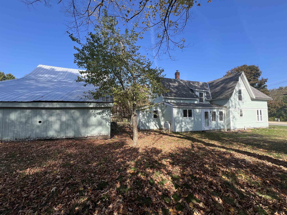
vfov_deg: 89.9
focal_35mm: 13
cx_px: 144
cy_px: 108
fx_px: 108
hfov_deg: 106.2
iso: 32
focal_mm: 1.57
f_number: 1.8
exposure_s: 1/615
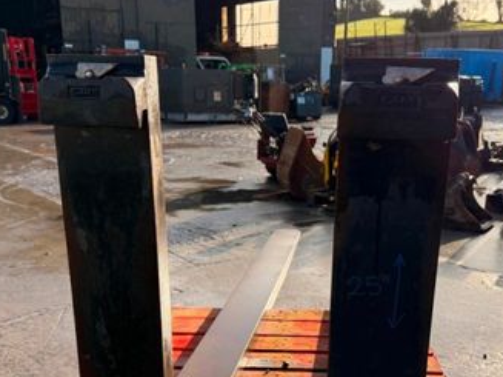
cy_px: 317
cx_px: 274
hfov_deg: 42.9
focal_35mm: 44
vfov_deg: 31.7
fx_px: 639
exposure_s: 1/2611
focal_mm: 6.76
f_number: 1.78
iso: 100
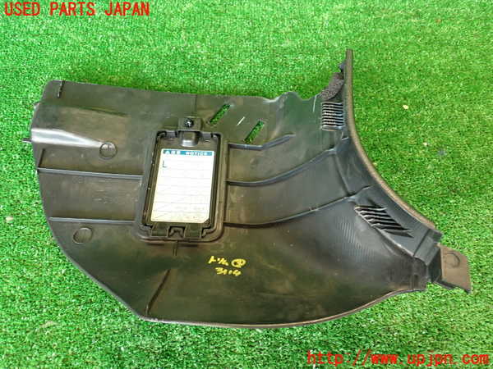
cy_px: 184
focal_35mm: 32
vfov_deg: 44.2
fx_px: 456
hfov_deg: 56.8
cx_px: 246
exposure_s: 1/30
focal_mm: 5.79
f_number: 2.4
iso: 320
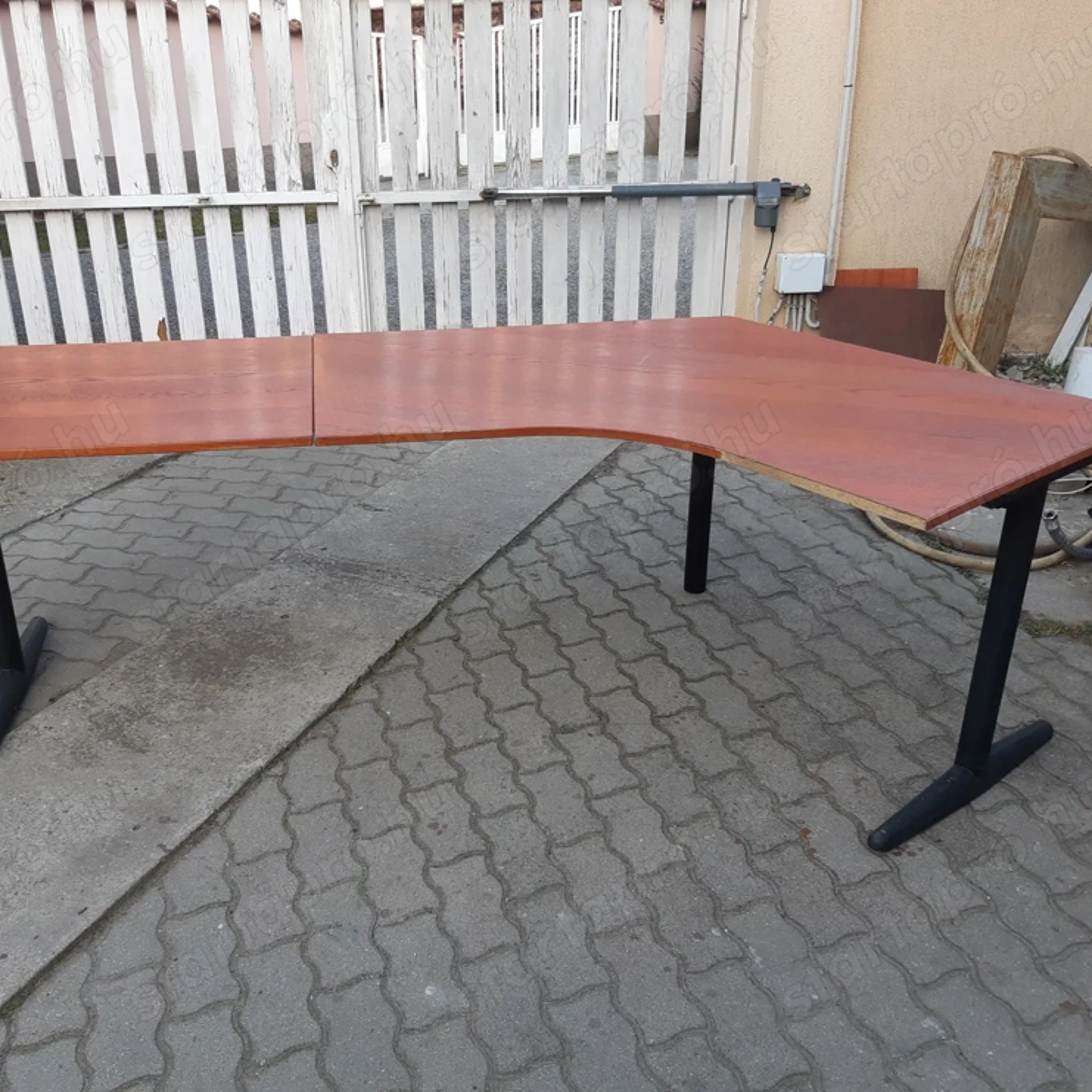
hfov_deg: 52.4
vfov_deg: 52.5
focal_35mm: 31
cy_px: 548
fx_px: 1106
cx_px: 483
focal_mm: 3.93
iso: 40
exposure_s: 1/133
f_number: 1.7
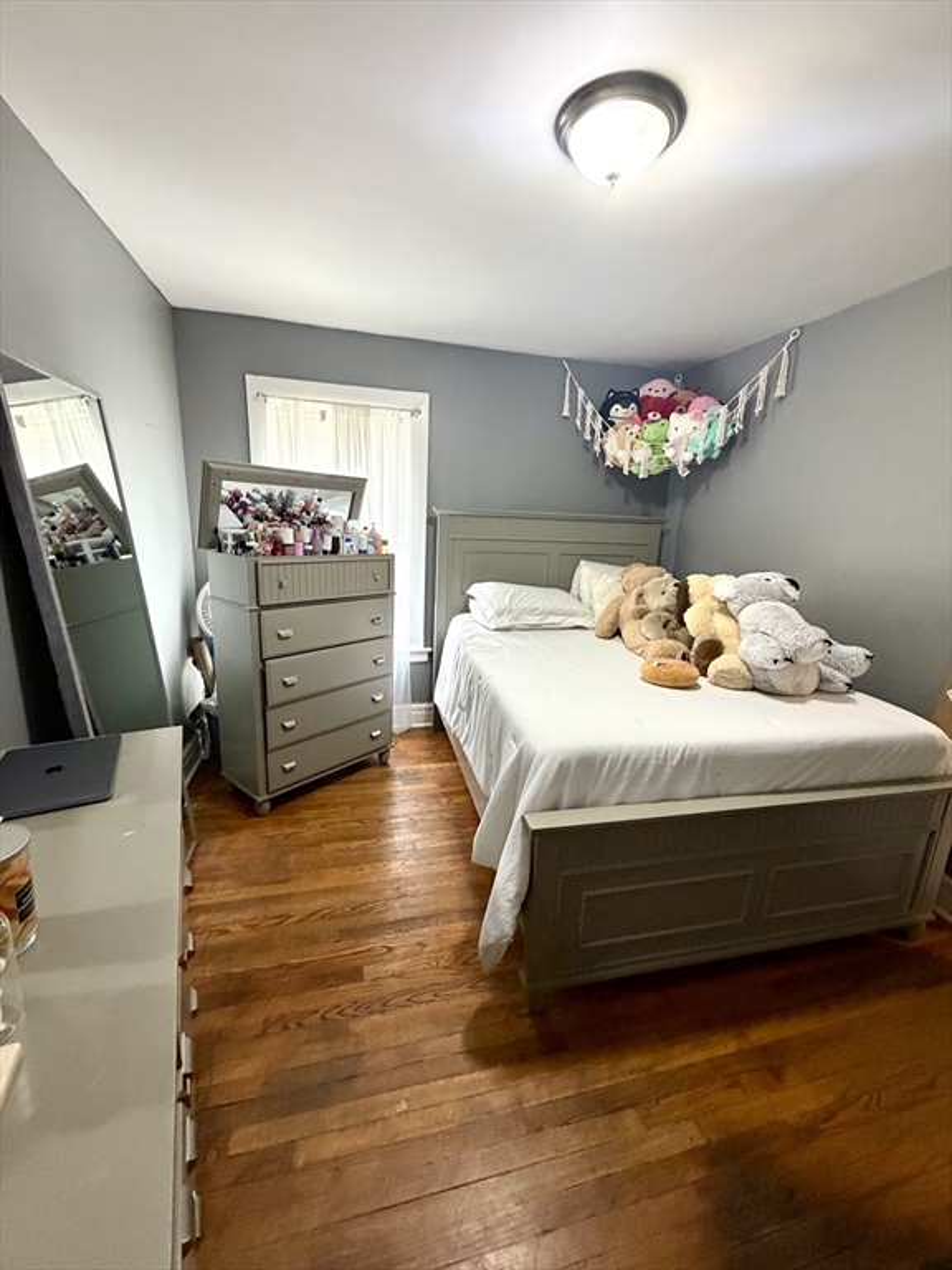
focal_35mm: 14
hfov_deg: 85.7
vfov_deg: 102.1
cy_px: 635
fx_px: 513
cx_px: 476
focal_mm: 2.22
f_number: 2.2
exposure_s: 1/60
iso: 400
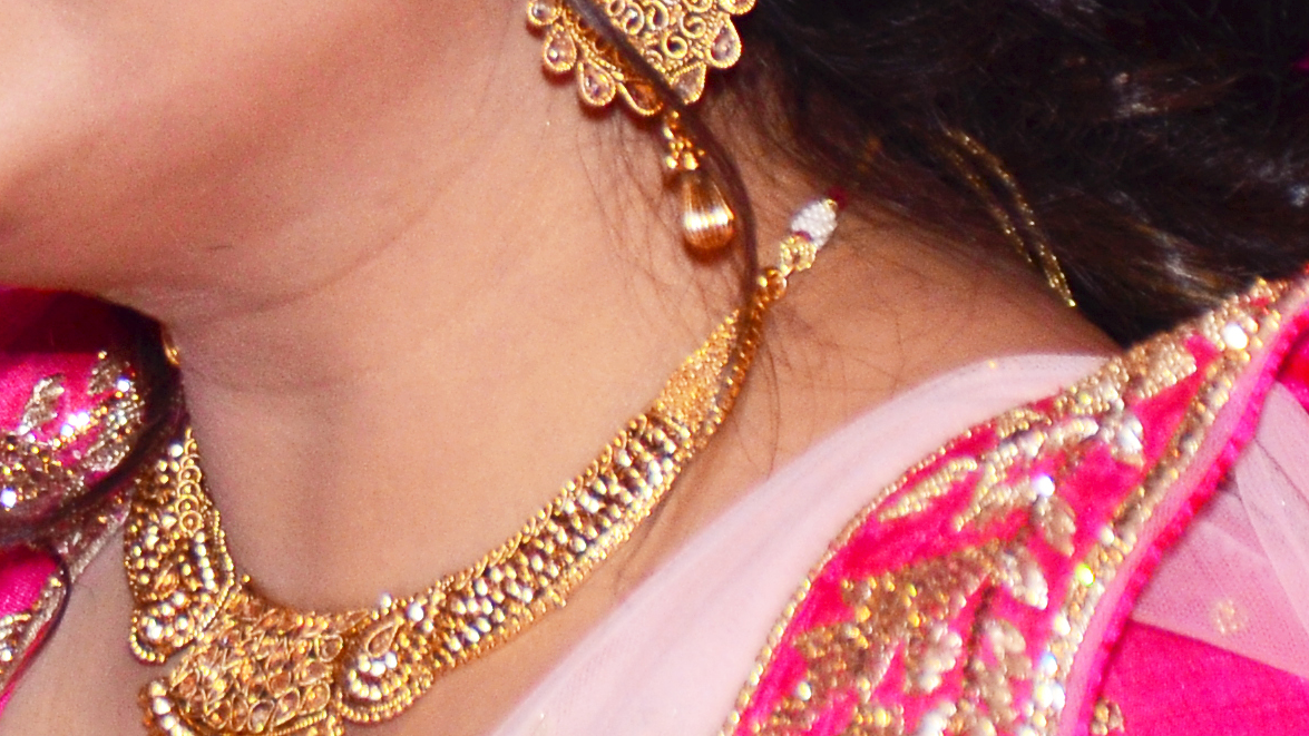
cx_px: -549
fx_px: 20548
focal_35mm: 592
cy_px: 228
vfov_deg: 2.1
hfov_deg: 3.6
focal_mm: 90
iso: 640
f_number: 5.3
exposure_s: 1/125
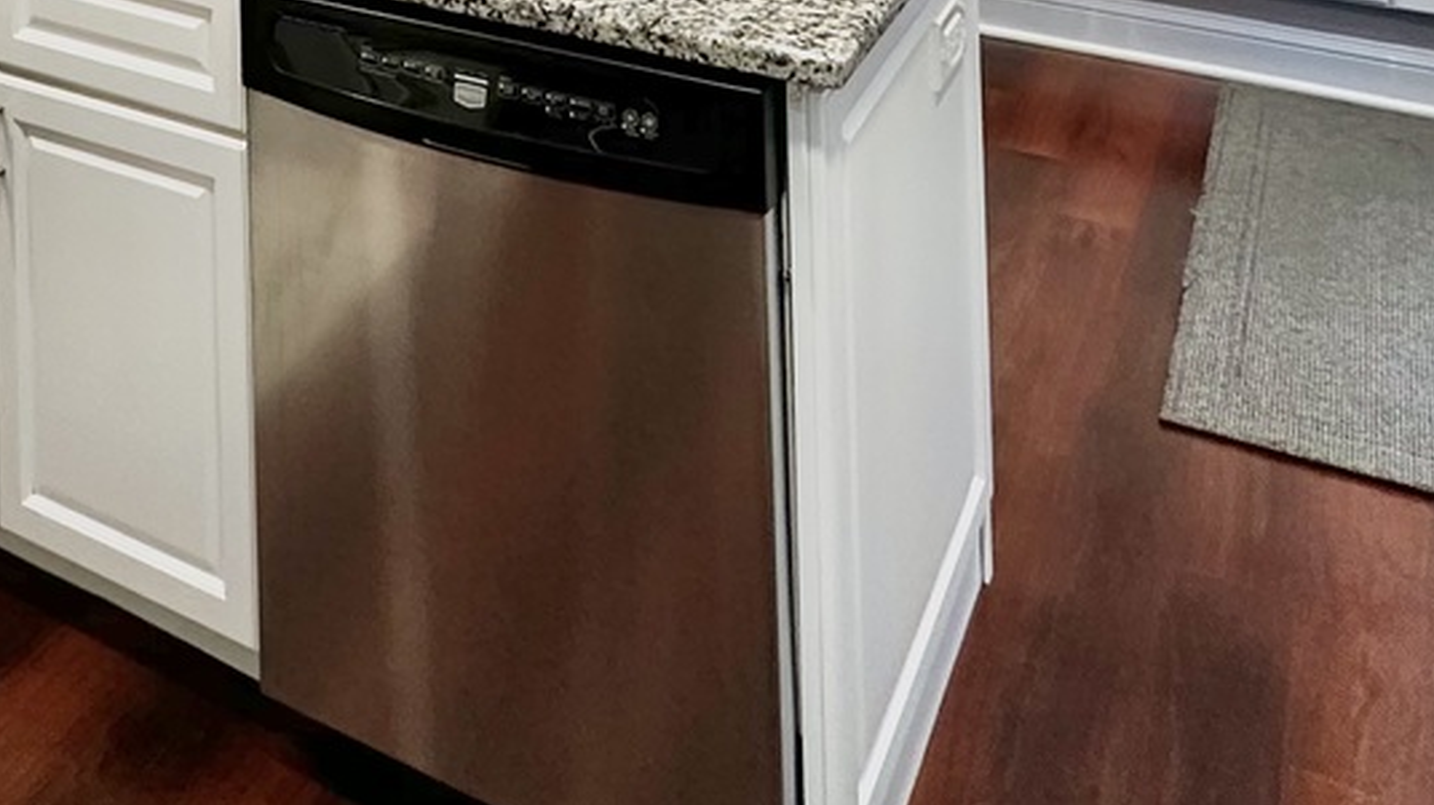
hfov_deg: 48.7
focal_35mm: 41
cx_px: 500
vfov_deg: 20.6
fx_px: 1558
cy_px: -628
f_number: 2.2
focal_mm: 2.22
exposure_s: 1/120
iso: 250
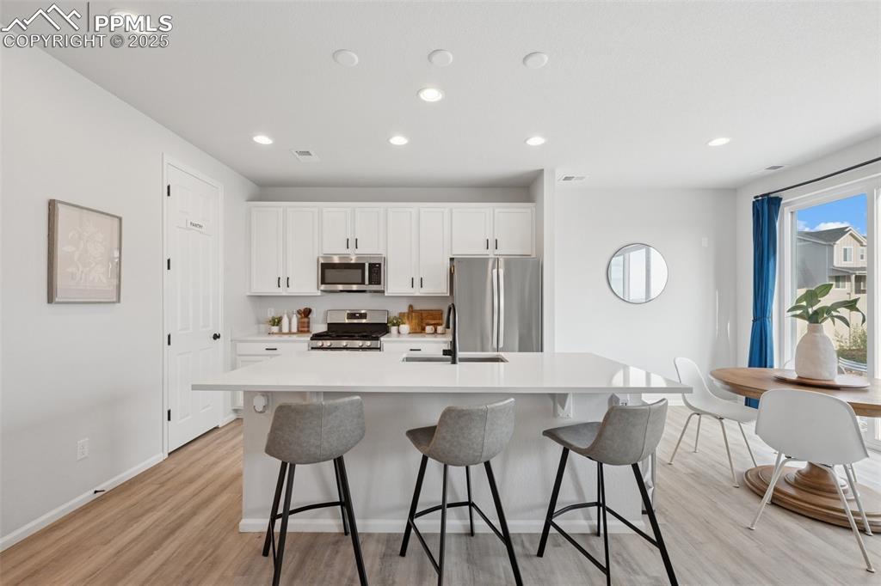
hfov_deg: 100.4
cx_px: 440
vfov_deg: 77.3
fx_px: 367
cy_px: 293
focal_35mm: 15
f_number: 11
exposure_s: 1/2.5
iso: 100
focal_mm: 15
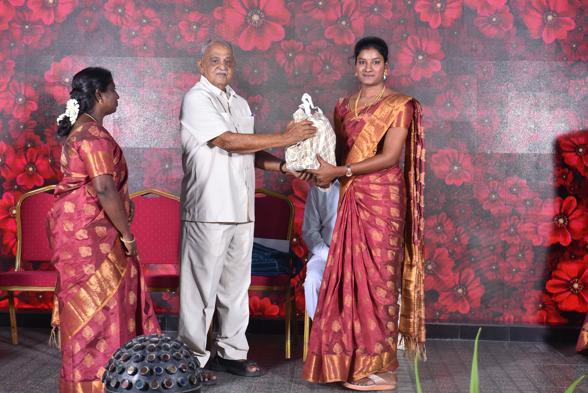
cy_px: 196
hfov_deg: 28.8
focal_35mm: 70
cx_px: 294
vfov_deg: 19.5
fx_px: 1144
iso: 320
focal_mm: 70
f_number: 5.6
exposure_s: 1/125
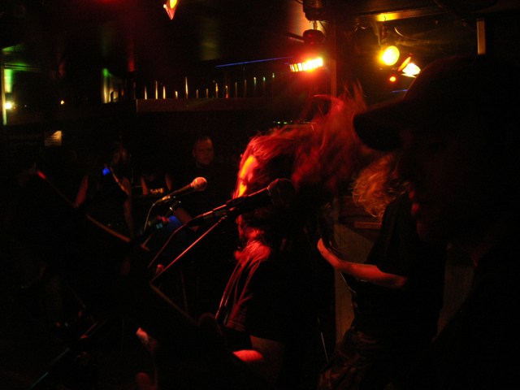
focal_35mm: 38
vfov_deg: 37.7
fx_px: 571
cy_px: 195
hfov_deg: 49.0
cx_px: 260
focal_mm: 7.8
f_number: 2.8
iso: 200
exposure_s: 1/60
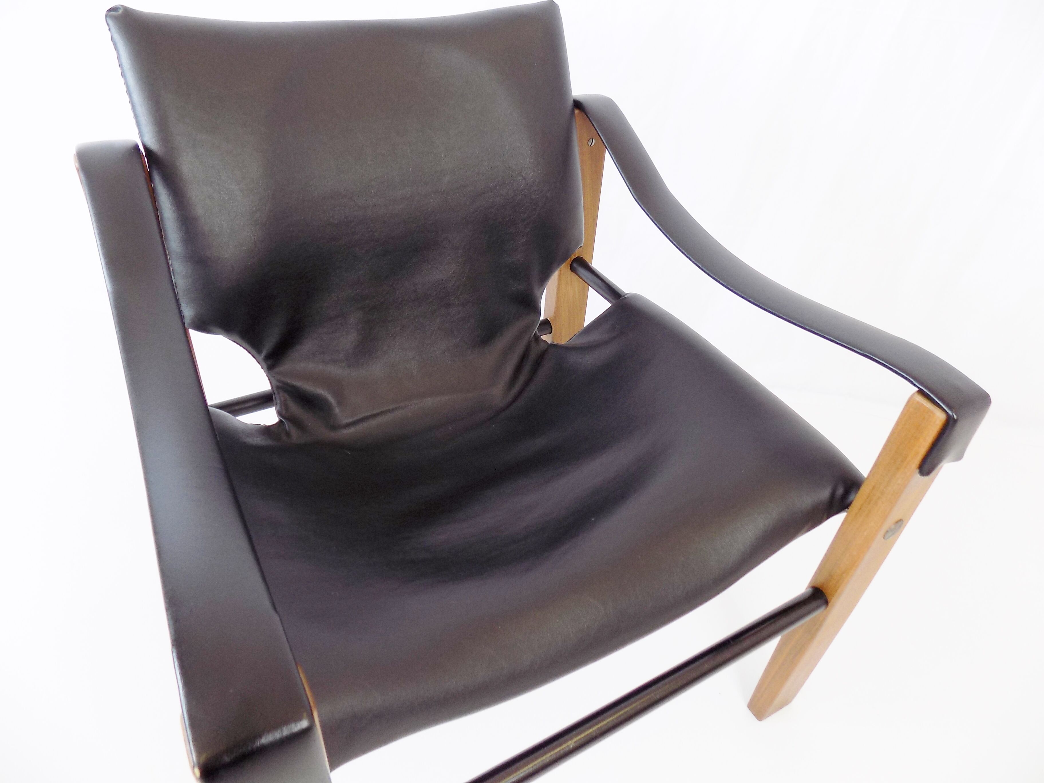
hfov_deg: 73.9
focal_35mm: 23
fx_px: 694
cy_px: 392
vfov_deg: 58.9
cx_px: 522
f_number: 3.1
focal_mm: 4
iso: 125
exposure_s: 1/30
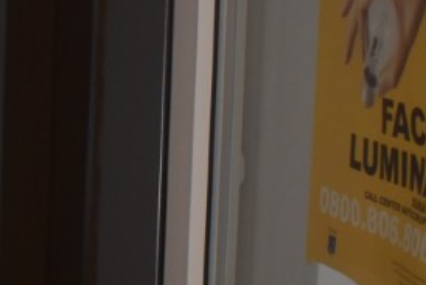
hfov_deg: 11.6
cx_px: -323
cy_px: 92
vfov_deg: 8.4
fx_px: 1942
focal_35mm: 164
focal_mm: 26
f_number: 4
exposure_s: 1/60
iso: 900
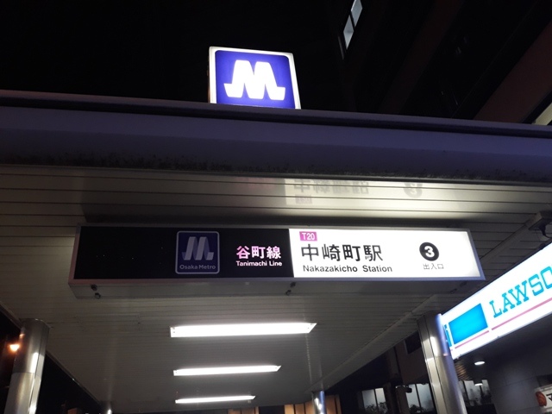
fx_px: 431
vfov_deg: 51.4
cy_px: 207
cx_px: 276
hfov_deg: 65.3
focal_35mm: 27
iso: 200
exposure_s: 1/40
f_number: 1.7
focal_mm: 3.71
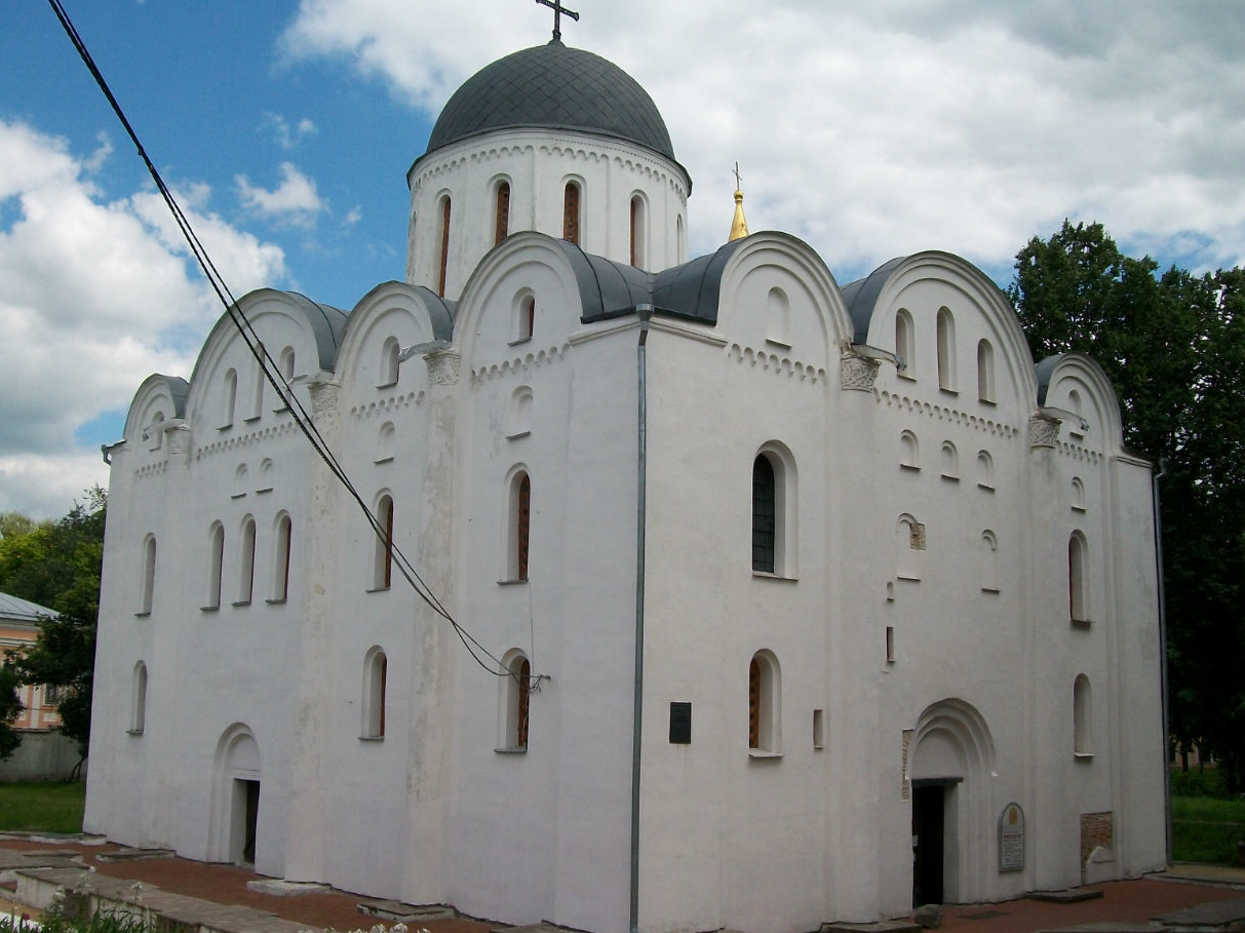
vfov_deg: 37.7
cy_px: 457
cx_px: 607
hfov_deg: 49.0
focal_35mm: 38
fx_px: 1366
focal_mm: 6
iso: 80
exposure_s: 1/640
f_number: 4.8
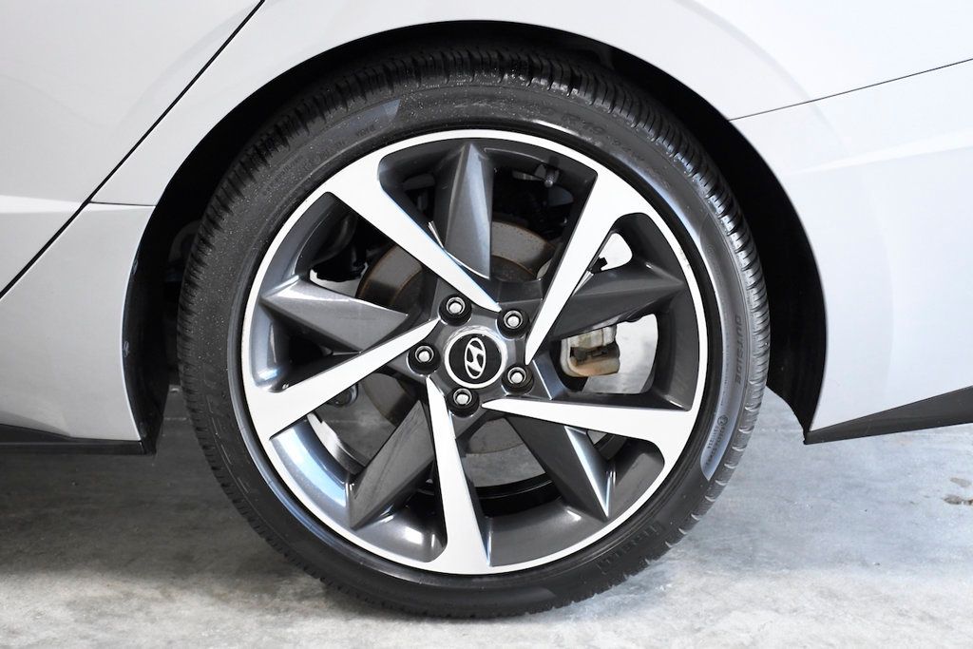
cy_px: 324
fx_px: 2027
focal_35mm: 75
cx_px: 486
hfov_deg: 27.0
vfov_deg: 18.2
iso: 2500
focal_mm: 50
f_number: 7.1
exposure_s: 1/200
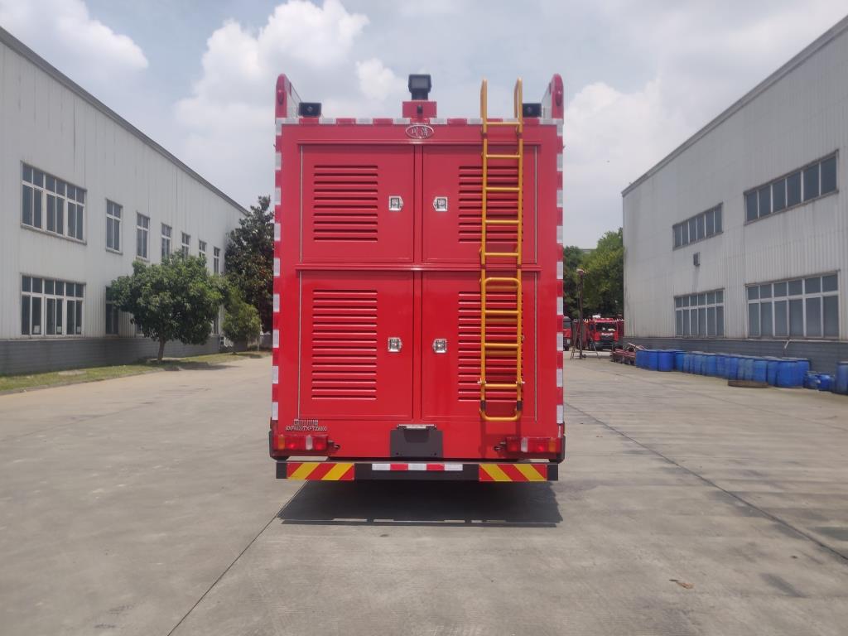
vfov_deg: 54.9
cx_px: 424
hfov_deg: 69.4
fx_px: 612
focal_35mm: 25
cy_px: 318
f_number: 1.7
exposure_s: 1/2076
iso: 100
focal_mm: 4.25
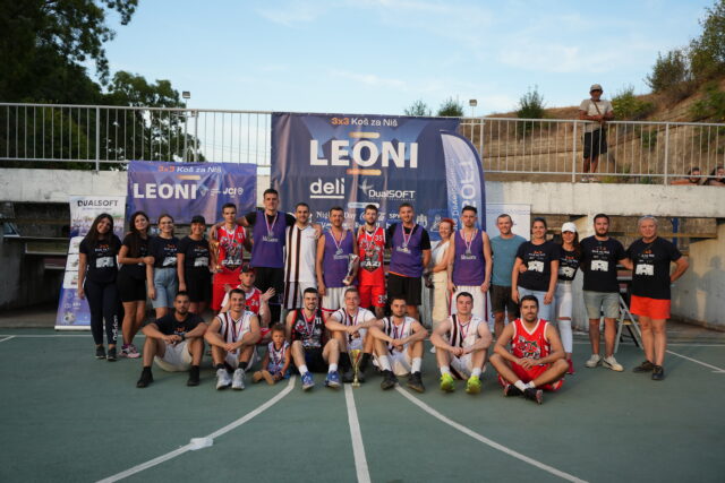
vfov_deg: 43.6
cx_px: 362
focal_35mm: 30
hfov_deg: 61.9
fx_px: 604
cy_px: 242
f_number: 2.8
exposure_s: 1/1250
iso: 400
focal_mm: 30
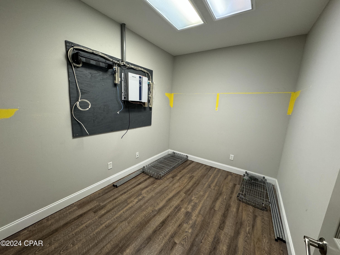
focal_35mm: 14
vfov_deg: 85.7
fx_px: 138
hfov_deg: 102.1
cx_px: 170
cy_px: 128
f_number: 2.2
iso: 200
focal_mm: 2.22
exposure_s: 1/60
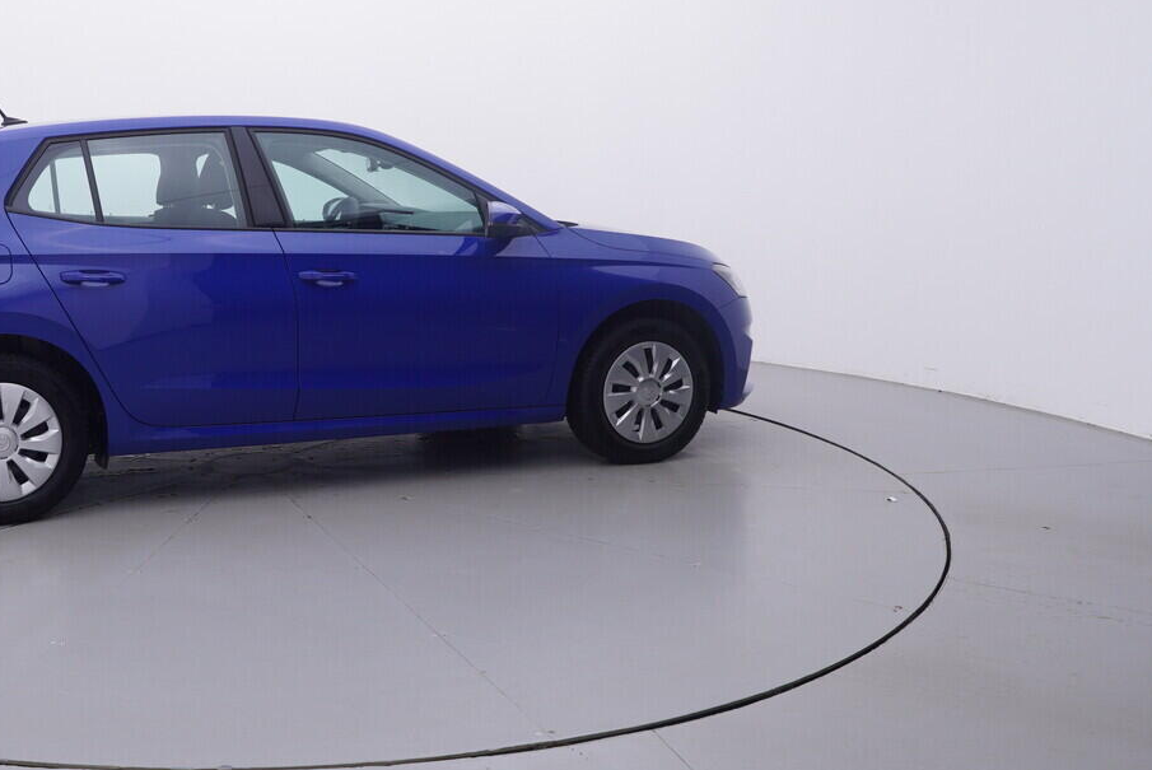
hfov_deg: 50.5
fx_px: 1146
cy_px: 312
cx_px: 252
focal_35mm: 36
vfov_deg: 37.0
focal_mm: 15
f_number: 5
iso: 200
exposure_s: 1/80
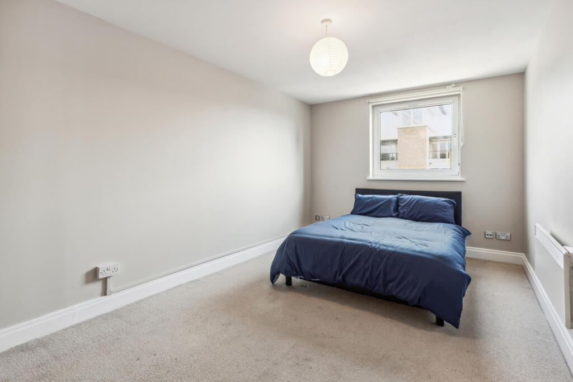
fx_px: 271
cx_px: 286
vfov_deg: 70.5
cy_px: 191
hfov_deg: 93.3
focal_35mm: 17
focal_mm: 17
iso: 320
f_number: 8
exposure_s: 1/15
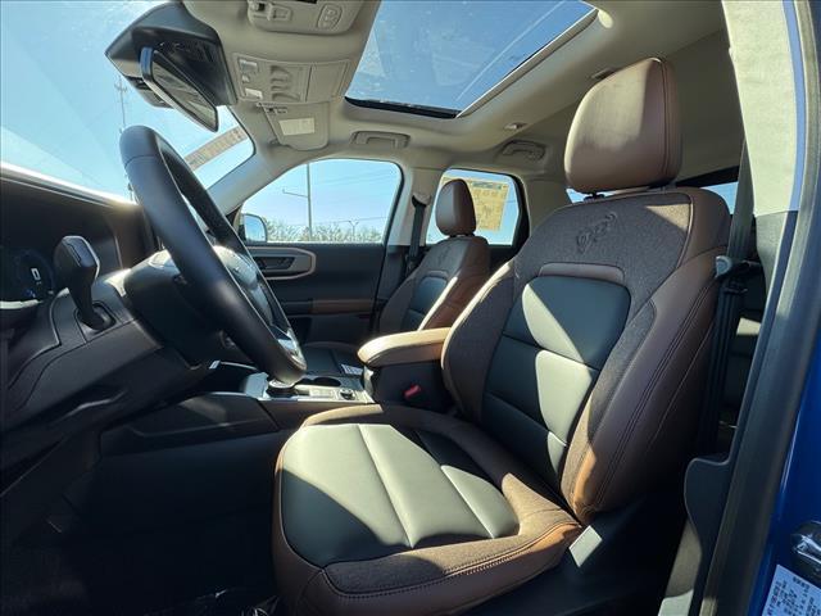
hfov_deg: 102.1
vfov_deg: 85.7
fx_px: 332
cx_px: 410
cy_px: 308
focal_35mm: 14
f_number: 2.2
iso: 40
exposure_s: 1/170
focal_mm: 2.22
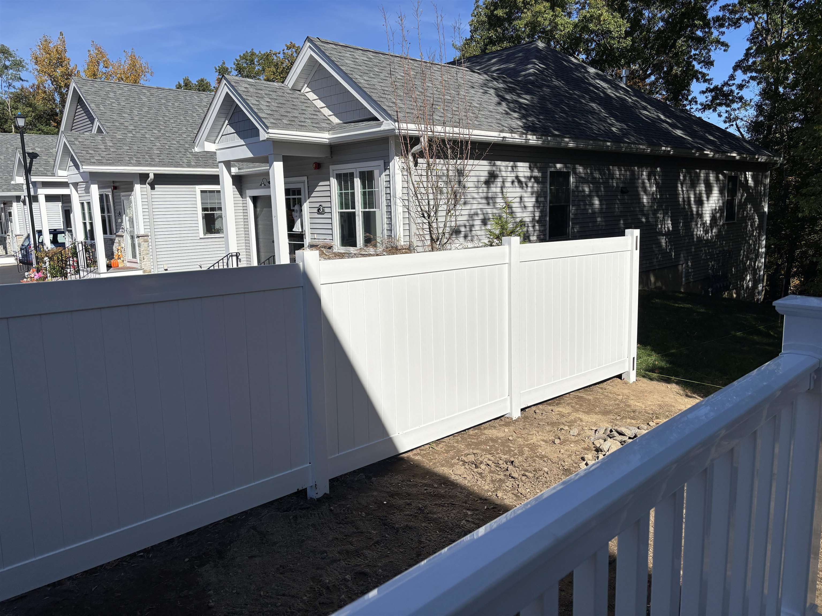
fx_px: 617
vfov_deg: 53.1
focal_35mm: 26
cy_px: 308
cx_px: 411
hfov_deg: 67.3
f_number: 1.6
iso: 50
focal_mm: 5.96
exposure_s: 1/7194
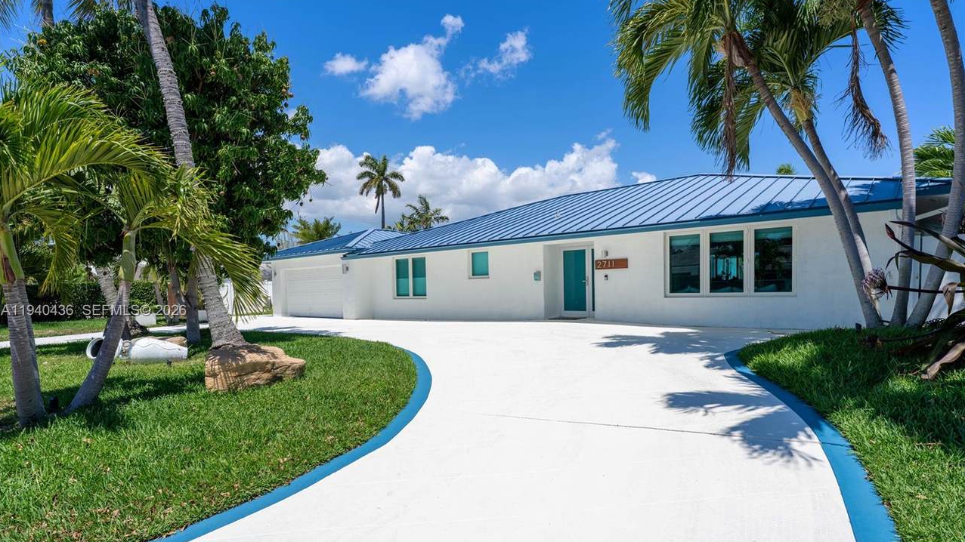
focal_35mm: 21
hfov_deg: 83.8
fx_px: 537
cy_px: 311
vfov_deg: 53.4
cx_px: 482
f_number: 9
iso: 100
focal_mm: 20
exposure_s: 1/1600
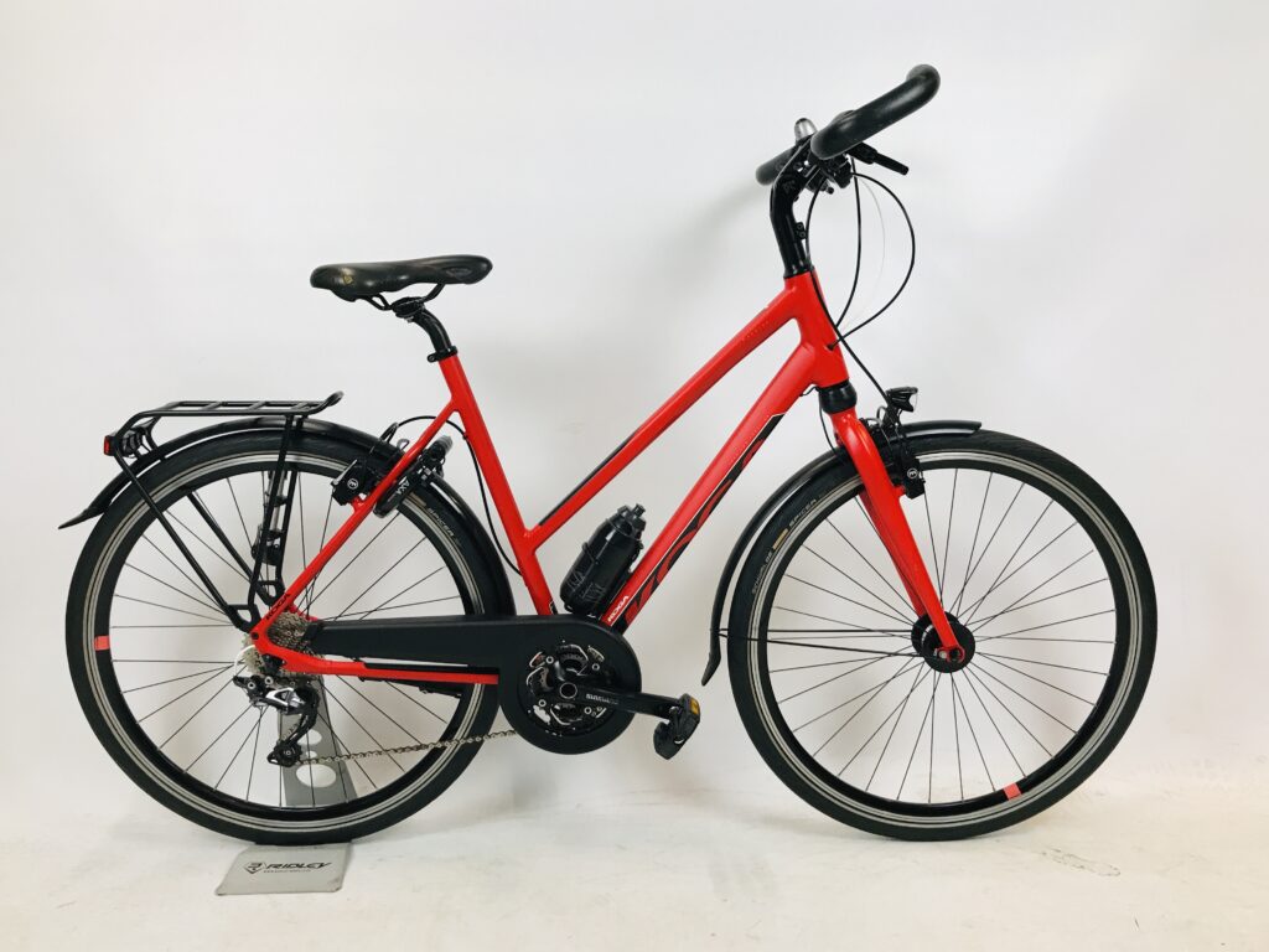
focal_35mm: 28
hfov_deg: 63.4
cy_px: 476
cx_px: 634
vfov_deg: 49.7
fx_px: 1026
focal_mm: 3.99
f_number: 1.8
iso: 25
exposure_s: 1/33
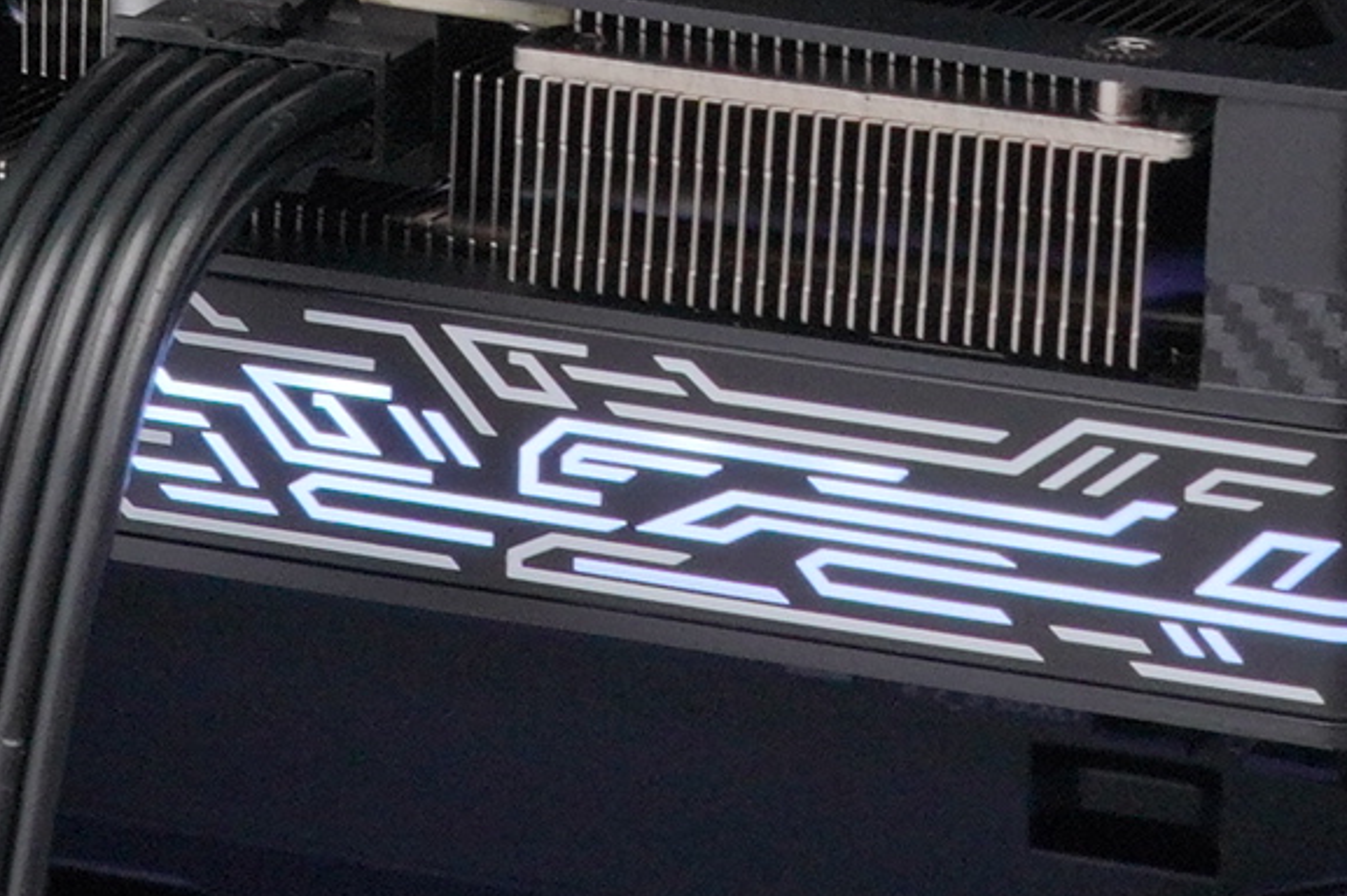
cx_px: 892
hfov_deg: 9.1
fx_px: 8474
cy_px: -1283
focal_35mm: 227
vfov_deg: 5.8
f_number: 9
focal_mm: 29
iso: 500
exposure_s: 1/100
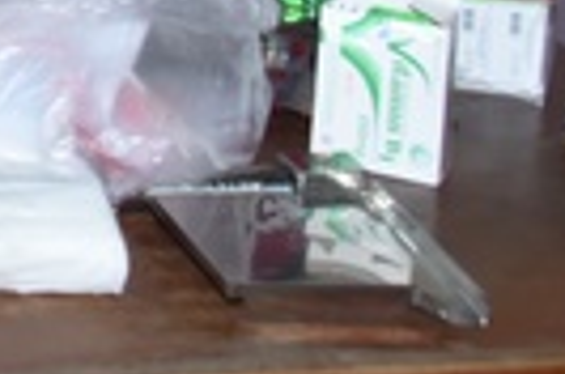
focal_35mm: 152
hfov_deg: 11.3
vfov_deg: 8.4
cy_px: -425
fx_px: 2380
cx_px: -777
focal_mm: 31
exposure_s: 1/100
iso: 2000
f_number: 6.3
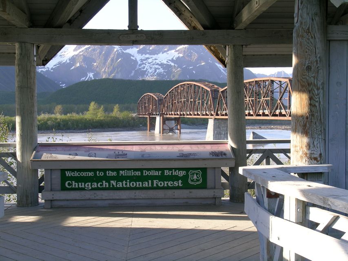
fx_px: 503
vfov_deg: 29.1
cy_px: 130
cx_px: 174
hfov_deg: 38.2
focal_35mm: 50
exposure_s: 1/103
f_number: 4.8
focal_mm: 10.3
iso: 50
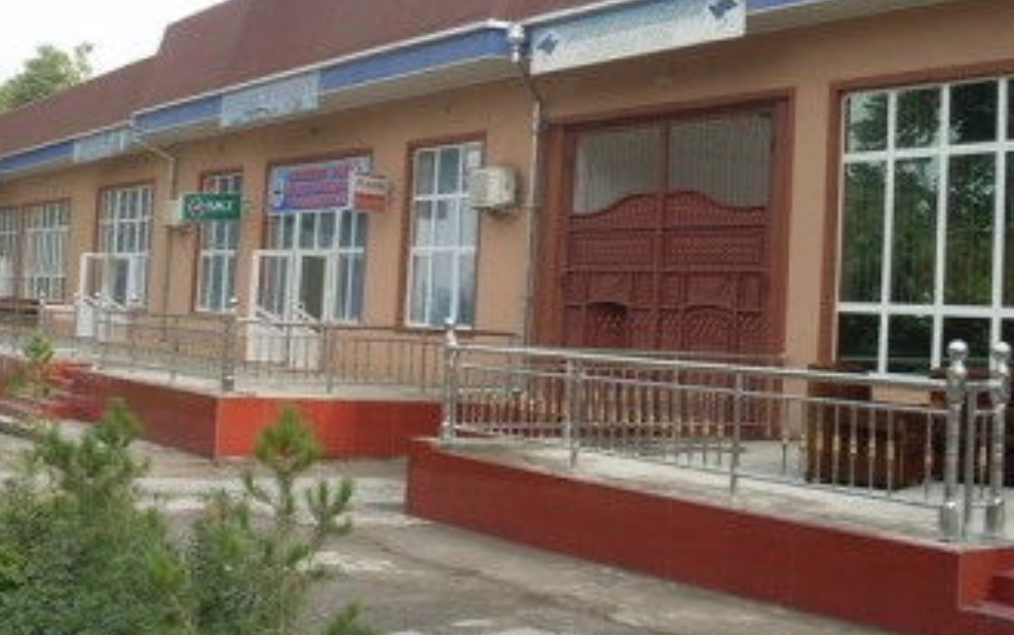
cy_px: 231
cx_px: 549
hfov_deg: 41.0
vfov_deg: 26.3
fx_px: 1355
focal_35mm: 49
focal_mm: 6.3
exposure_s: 1/500
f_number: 2.8
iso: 80
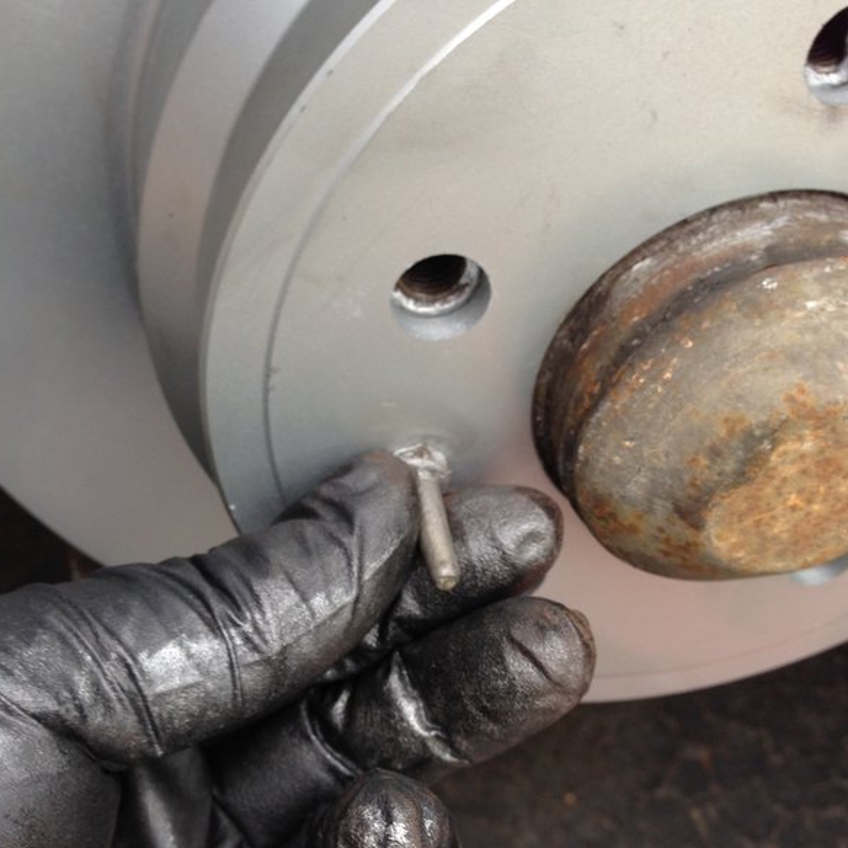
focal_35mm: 40
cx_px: 422
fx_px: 1109
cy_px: 442
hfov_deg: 41.9
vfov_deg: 41.9
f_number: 2.4
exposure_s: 1/60
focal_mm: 4.12
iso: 50
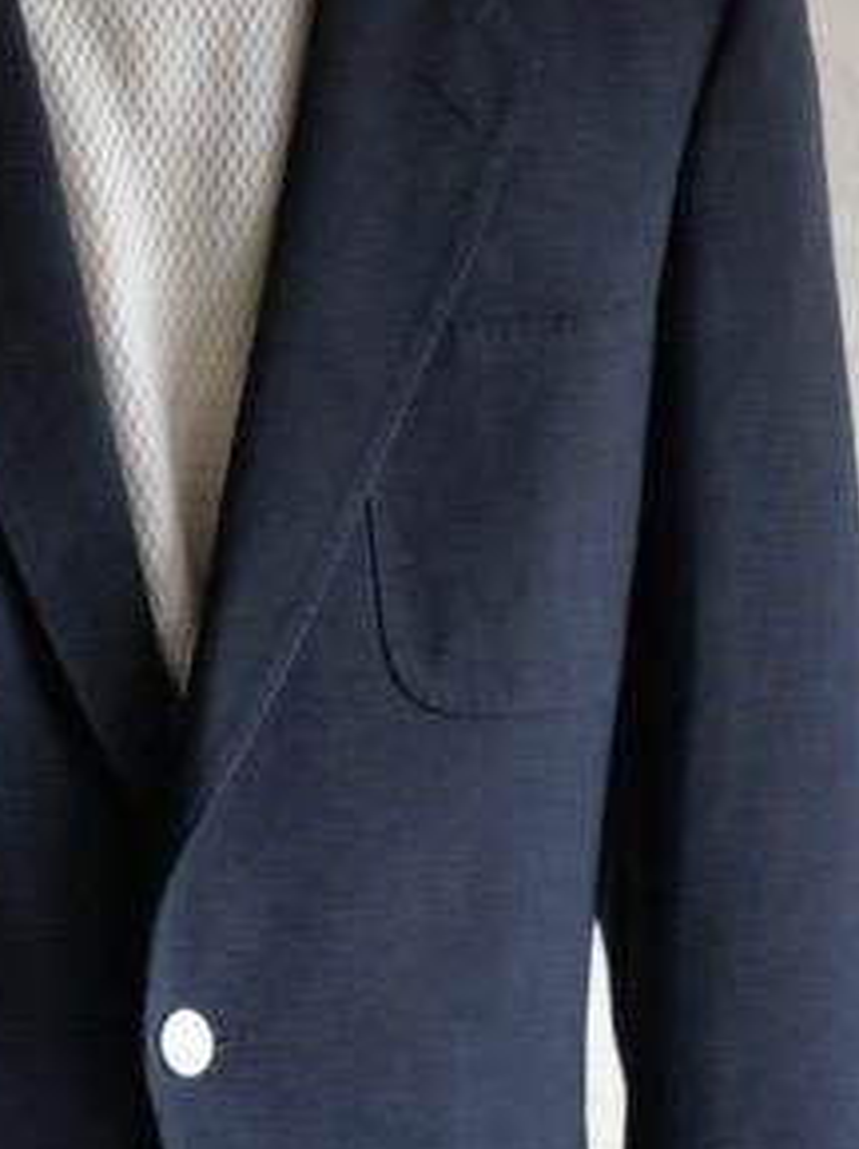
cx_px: 68
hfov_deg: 5.4
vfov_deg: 7.3
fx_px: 9020
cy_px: 1020
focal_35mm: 272
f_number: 3.9
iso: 2500
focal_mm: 46
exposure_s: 1/100
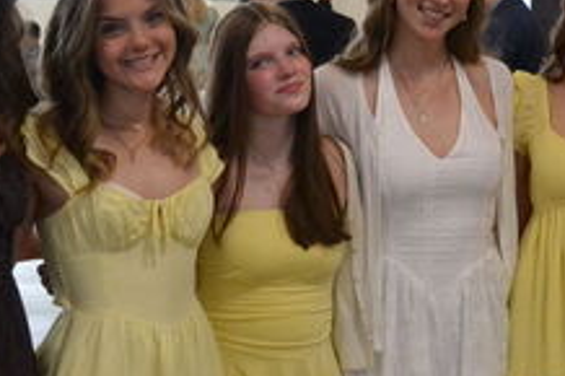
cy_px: 189
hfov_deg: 21.9
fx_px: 1458
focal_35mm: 93
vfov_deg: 14.7
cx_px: 341
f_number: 3.8
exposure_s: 1/500
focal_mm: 22
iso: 2500
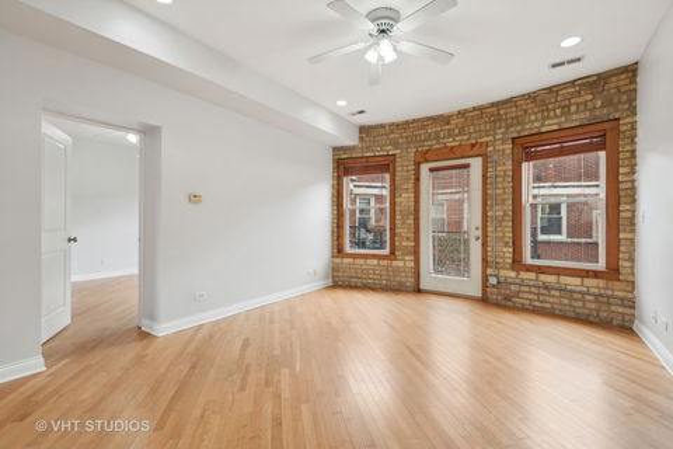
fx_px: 299
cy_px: 224
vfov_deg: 73.7
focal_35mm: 16
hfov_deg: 96.7
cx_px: 336
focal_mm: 16
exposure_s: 1/15
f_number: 8
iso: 320
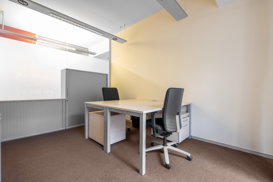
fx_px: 114
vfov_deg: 77.3
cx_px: 136
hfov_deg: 100.4
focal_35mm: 15
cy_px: 91
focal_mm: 10
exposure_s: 2.5
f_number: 8
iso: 200
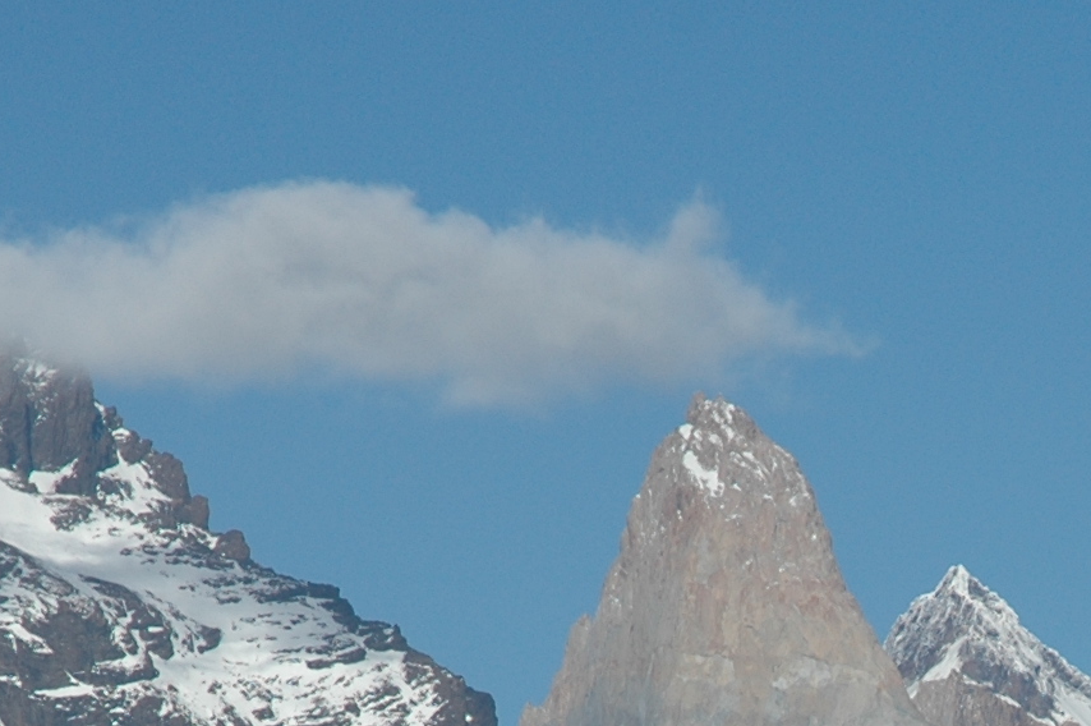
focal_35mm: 370
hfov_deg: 5.6
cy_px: 1125
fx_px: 11204
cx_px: 1194
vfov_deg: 3.7
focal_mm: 70
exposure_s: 1/320
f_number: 9
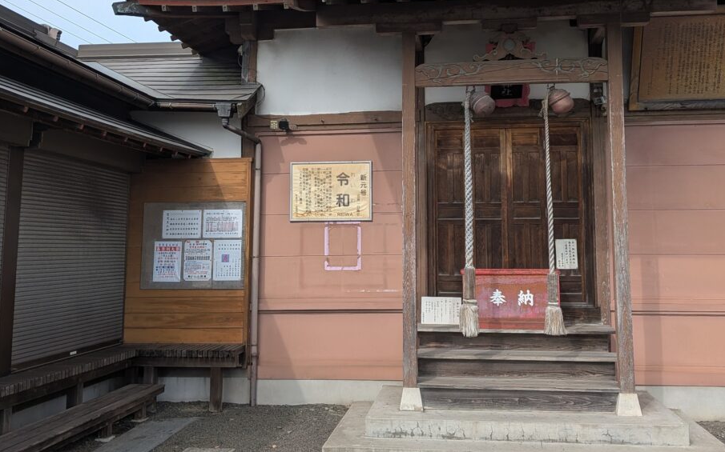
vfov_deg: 35.0
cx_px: 383
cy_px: 159
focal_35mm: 36
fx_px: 711
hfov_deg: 54.0
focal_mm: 4.53
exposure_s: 1/1142
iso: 29
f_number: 1.7
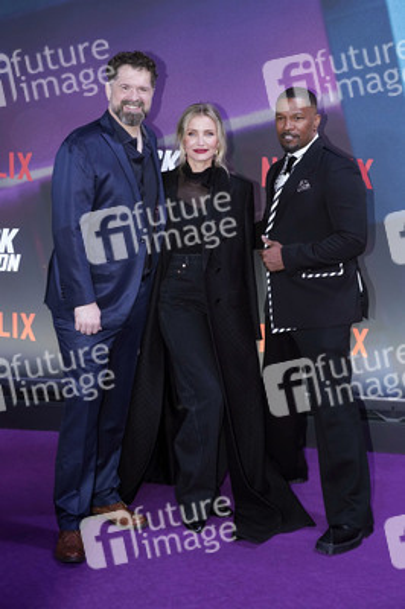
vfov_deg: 35.7
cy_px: 304
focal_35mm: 56
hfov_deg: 24.2
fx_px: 947
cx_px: 202
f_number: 5.6
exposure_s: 1/160
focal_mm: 56
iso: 1000
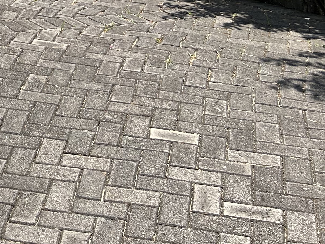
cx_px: -162
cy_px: -151
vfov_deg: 15.3
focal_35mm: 87
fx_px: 817
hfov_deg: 19.6
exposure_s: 1/3257
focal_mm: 5.7
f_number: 1.5
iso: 50
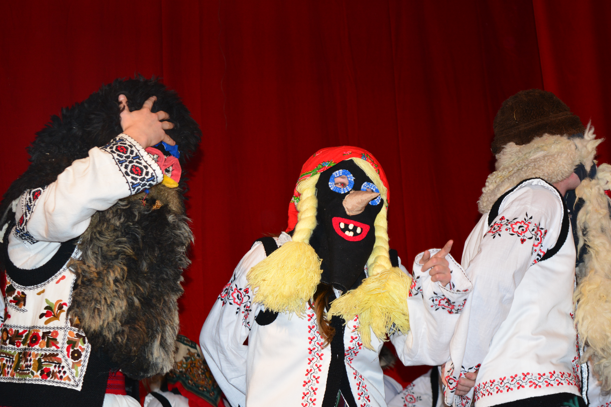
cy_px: 205
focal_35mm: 86
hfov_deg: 23.8
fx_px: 1451
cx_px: 299
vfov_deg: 16.0
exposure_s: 1/200
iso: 500
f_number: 5.6
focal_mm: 55
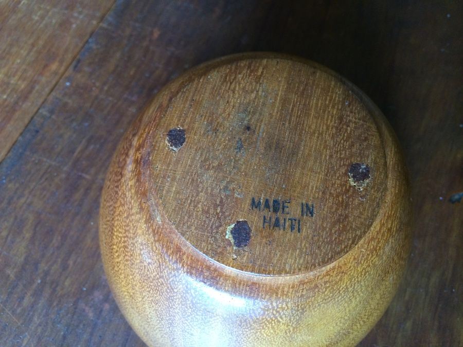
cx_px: 232
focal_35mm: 30
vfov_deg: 46.8
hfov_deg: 60.0
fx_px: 401
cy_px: 174
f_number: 2.2
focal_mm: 4.12
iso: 125
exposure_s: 1/30
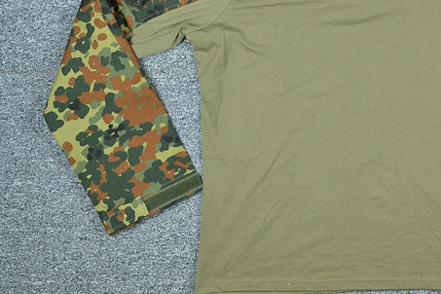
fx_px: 942
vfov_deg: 17.7
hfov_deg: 26.0
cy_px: 79
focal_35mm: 77
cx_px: 342
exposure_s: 1/80
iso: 1600
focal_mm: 29
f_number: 8
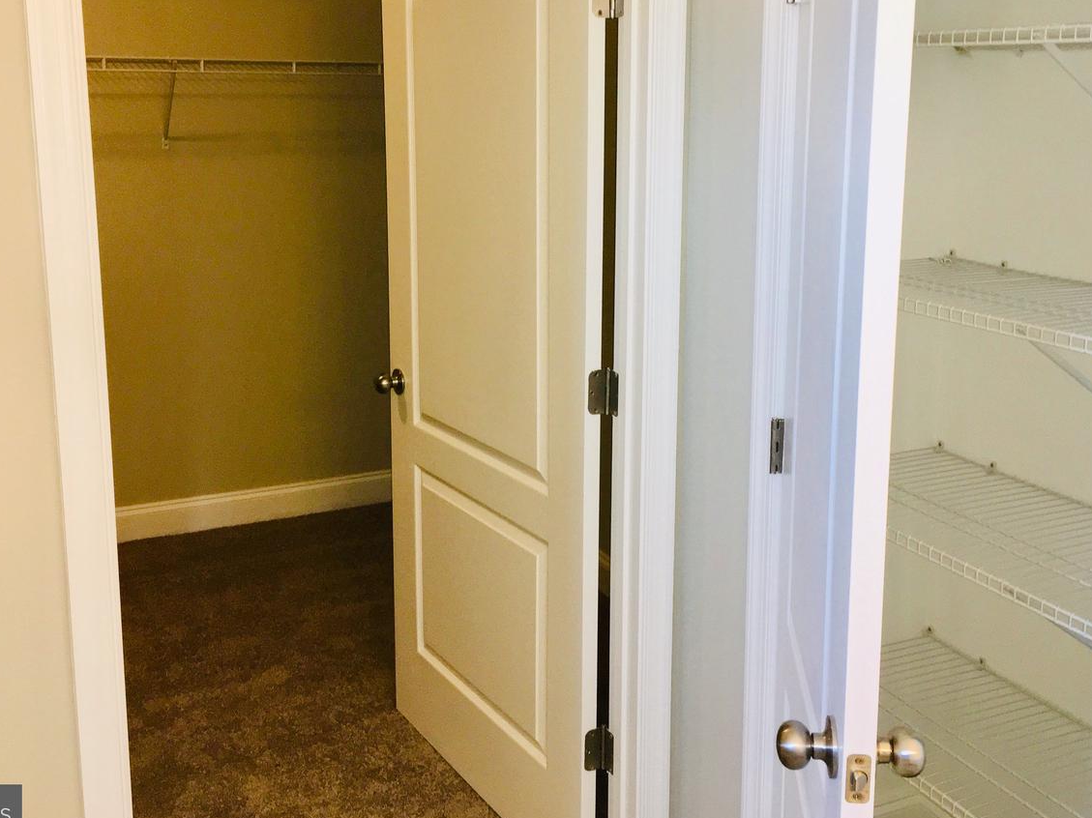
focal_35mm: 37
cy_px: 318
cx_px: 548
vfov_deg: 38.5
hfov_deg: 50.2
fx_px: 1167
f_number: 2.2
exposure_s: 1/30
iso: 64
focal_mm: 4.15
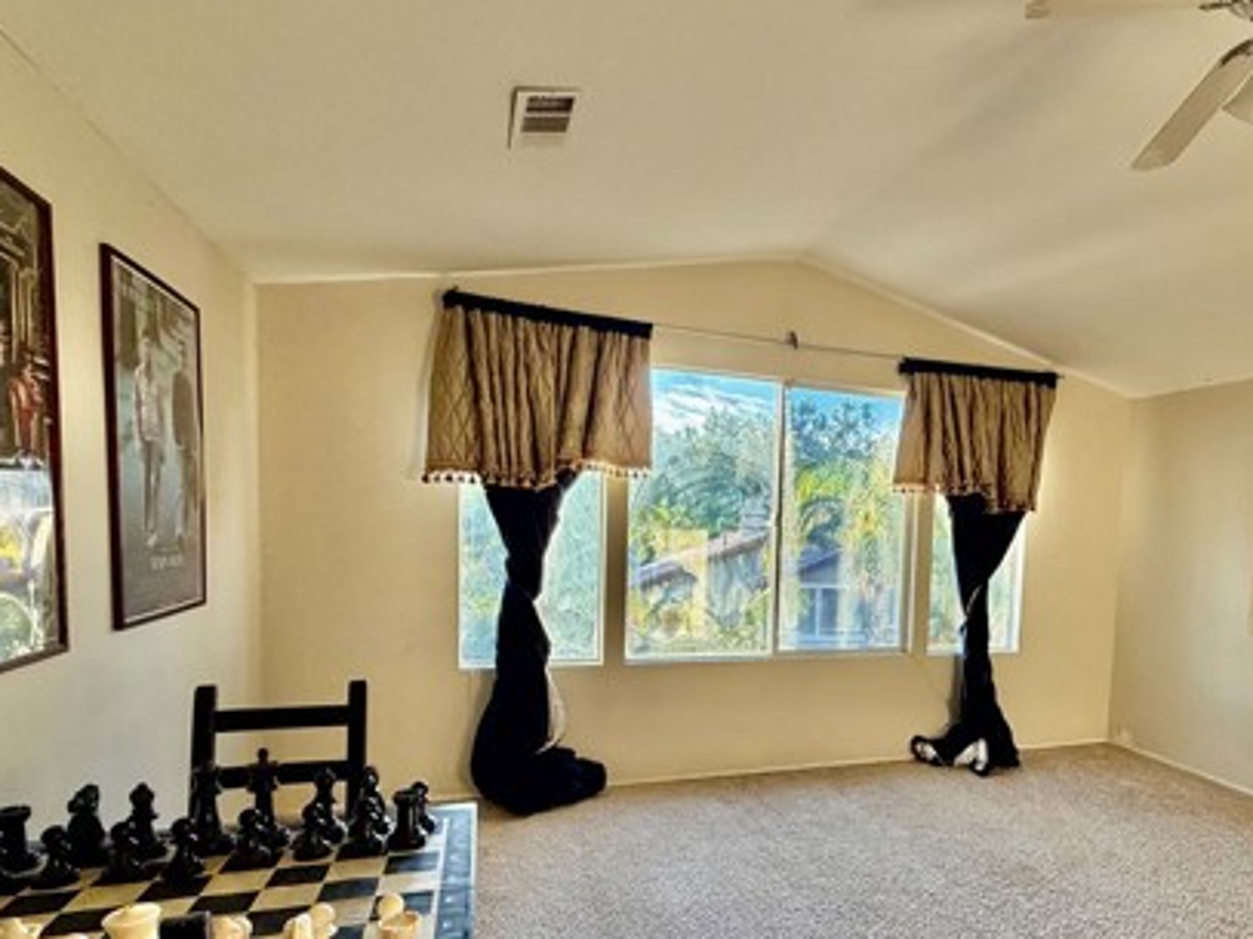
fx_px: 796
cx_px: 819
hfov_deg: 74.4
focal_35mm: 22
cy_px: 588
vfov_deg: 60.2
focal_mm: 2.22
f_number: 2.2
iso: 250
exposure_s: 1/121
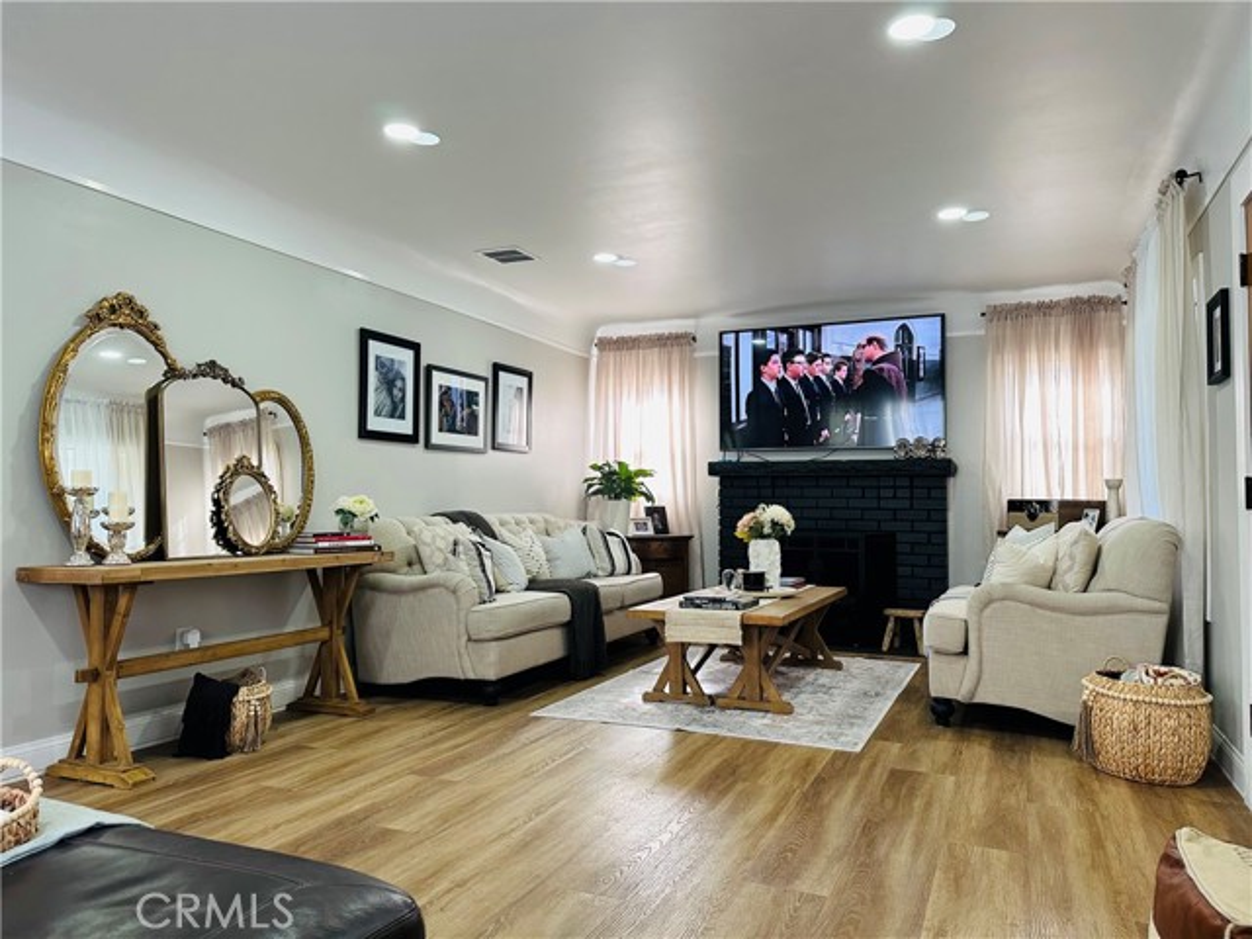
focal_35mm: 24
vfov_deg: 56.8
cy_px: 470
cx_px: 626
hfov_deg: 71.6
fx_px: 868
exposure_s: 1/120
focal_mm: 6.86
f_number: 1.78
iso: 200
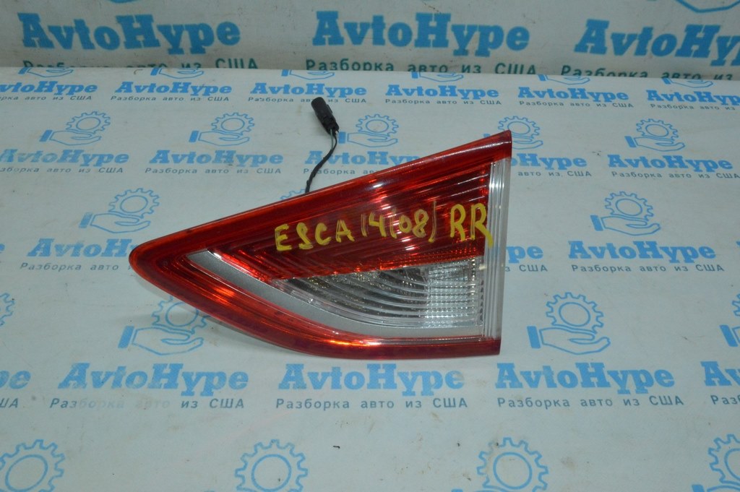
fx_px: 616
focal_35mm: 30
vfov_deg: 43.5
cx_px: 370
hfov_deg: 62.0
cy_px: 246
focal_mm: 20
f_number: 25
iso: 2800
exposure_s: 1/50
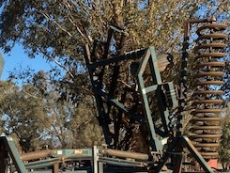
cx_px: 56
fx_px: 452
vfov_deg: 21.3
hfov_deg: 28.1
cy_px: 143
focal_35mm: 68
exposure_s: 1/1681
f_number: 1.8
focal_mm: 4.25
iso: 32
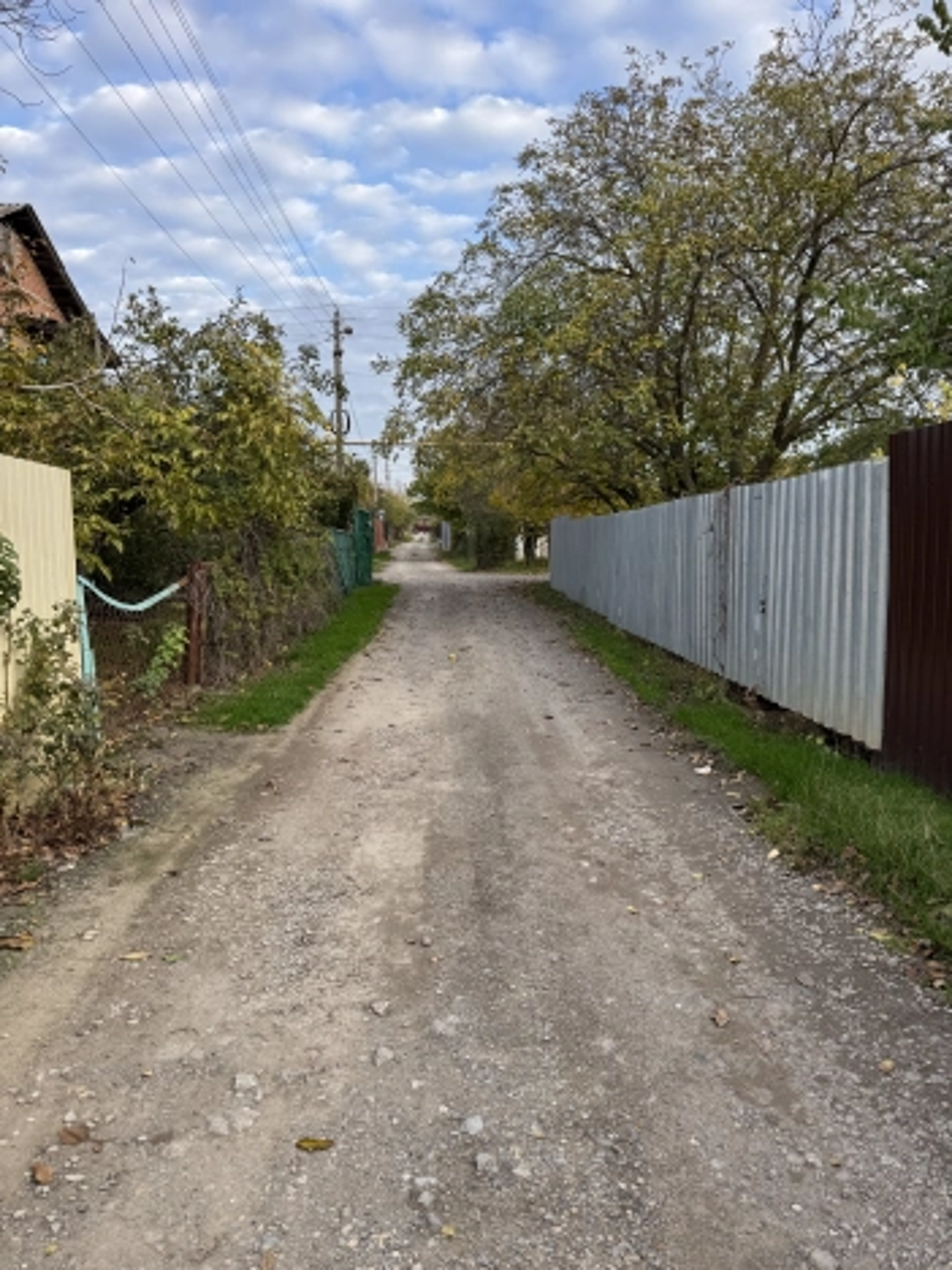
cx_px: 476
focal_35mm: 24
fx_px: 880
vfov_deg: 71.6
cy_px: 635
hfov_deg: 56.8
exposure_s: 1/773
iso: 80
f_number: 1.78
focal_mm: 6.76
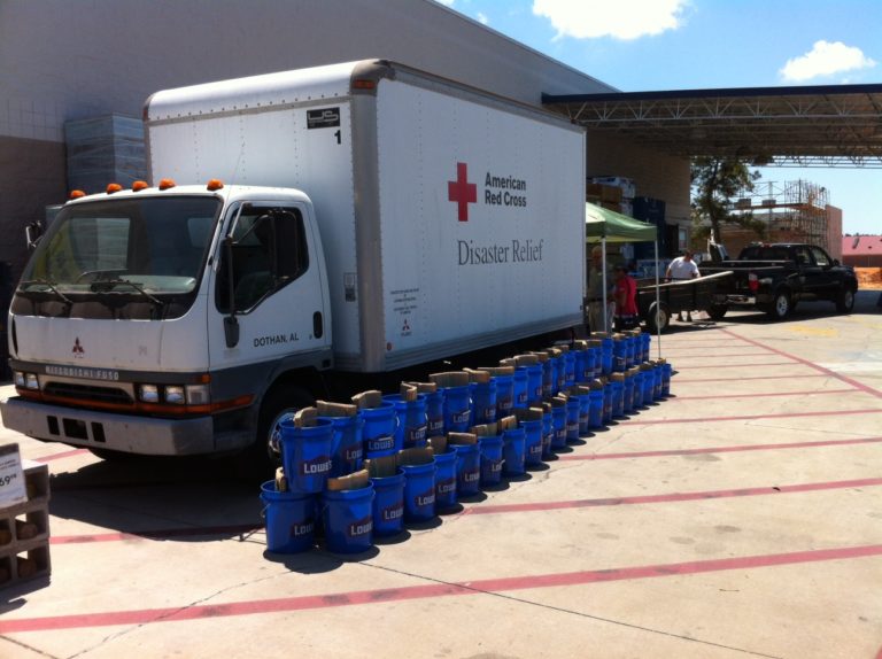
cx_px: 441
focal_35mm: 35
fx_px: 891
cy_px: 330
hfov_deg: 52.7
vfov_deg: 40.6
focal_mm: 3.85
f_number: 2.8
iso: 80
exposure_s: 1/1160
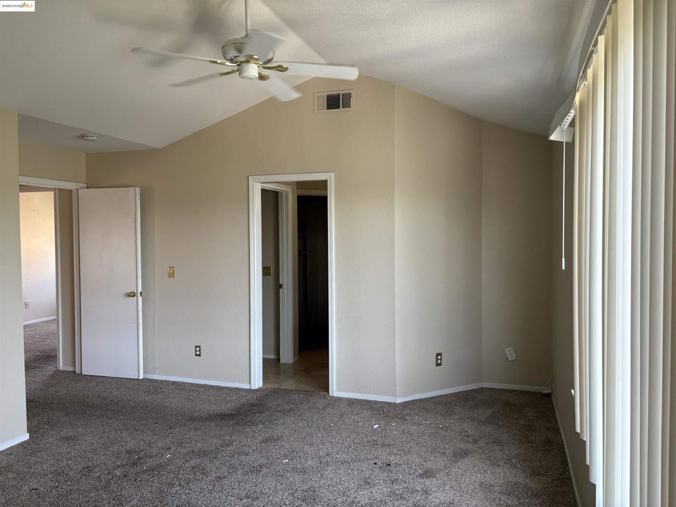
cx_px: 338
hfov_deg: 67.3
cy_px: 254
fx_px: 508
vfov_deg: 53.1
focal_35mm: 26
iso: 125
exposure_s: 1/121
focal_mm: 5.96
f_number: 1.6
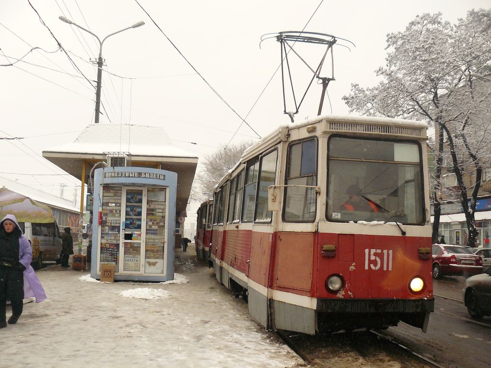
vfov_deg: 39.7
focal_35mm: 36
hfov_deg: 51.4
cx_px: 246
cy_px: 184
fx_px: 511
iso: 200
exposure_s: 1/250
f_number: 2.8
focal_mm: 6
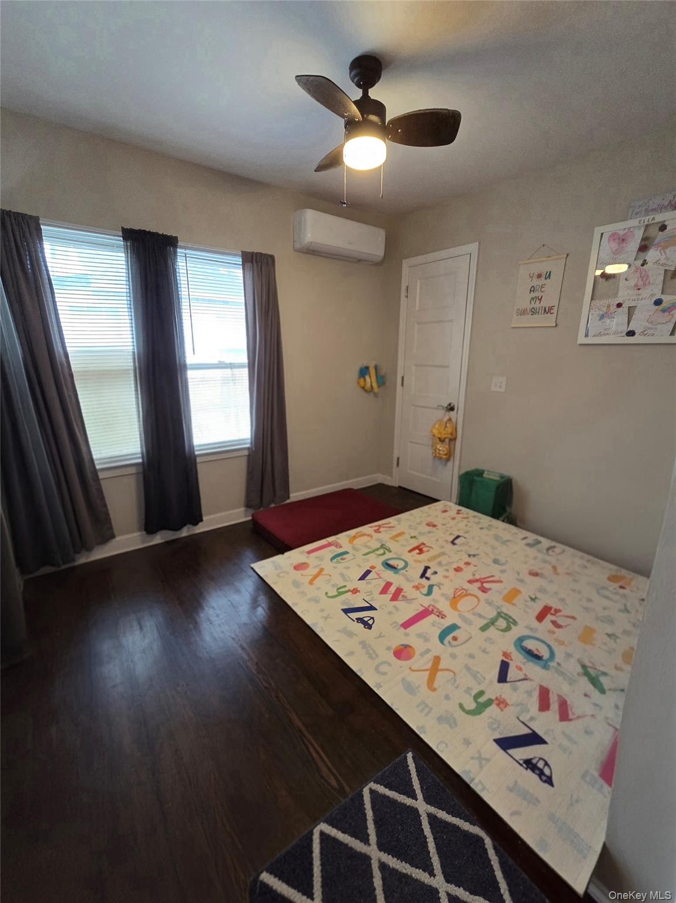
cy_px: 452
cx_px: 338
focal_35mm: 13
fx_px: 339
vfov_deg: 106.2
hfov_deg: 89.9
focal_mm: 2.2
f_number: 2.2
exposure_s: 1/60.2
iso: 500
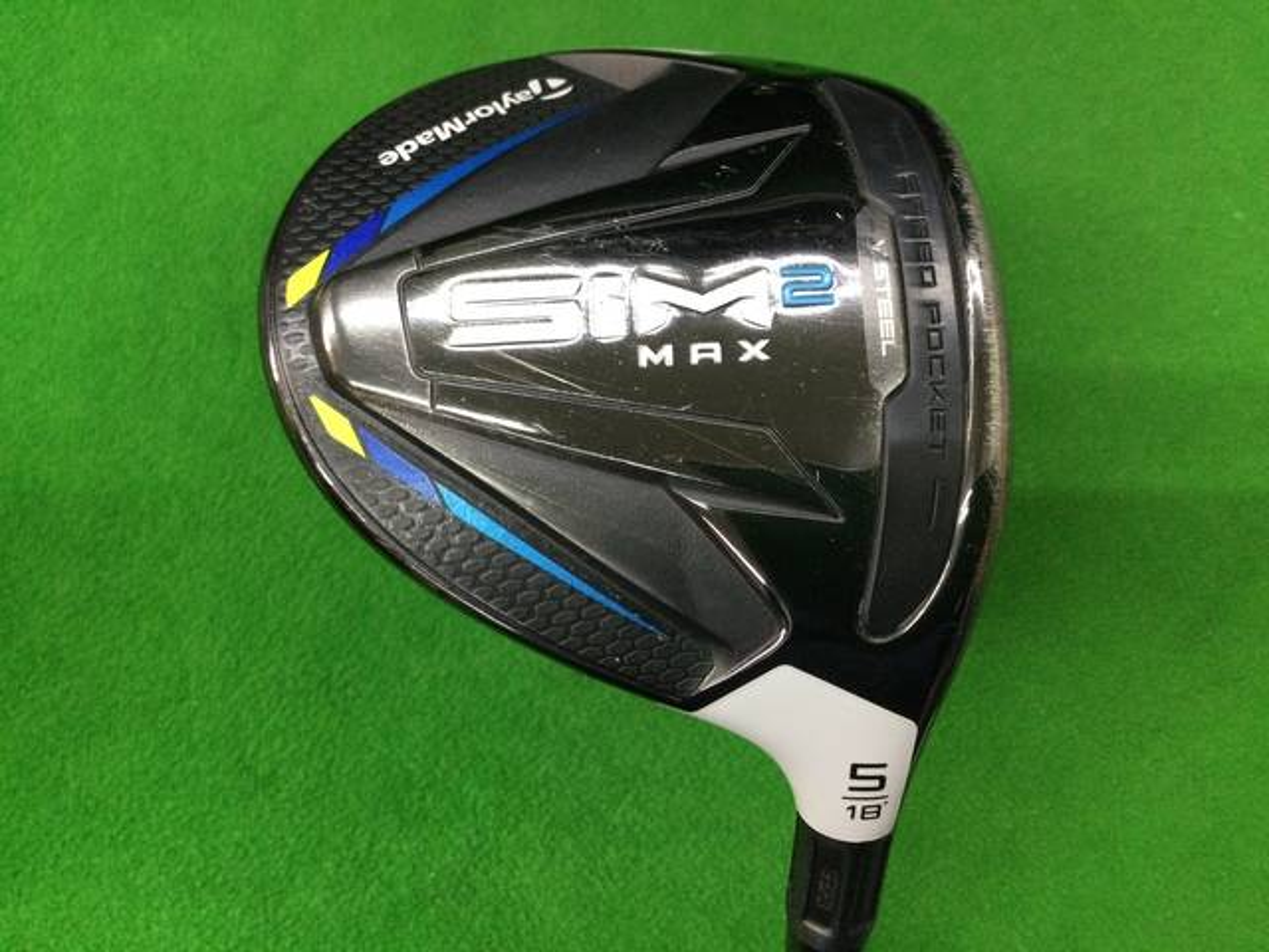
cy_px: 476
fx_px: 1136
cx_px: 634
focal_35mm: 31
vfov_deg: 45.4
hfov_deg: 58.4
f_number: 2.4
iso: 125
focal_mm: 3.3
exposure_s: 1/30
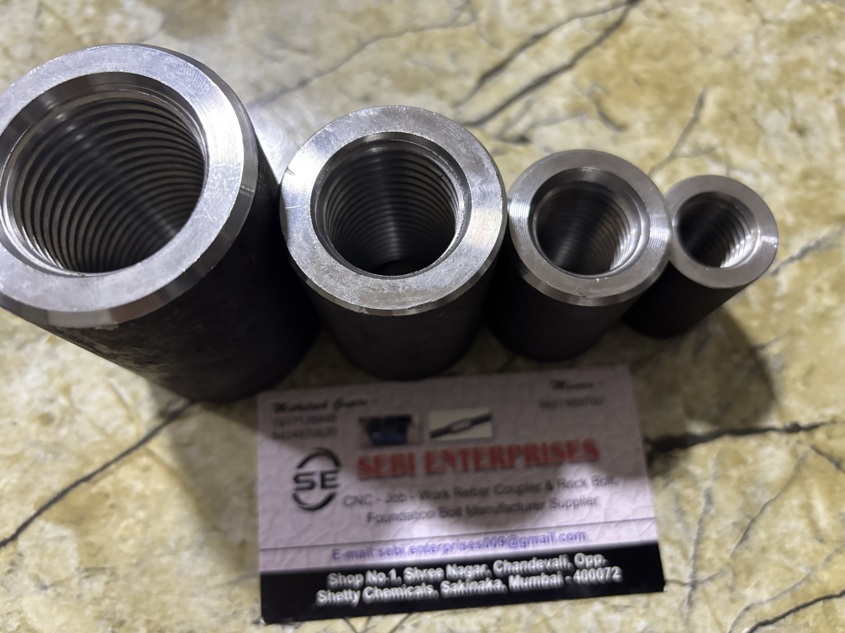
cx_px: 422
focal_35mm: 26
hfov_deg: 67.3
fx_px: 635
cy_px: 316
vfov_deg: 53.1
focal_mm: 5.96
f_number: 1.6
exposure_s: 1/50
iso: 500
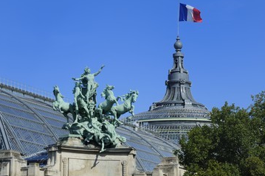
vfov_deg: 8.7
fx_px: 1162
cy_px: 88
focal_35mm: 158
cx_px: 117
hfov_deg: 13.0
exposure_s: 1/160
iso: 200
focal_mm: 135
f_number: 14
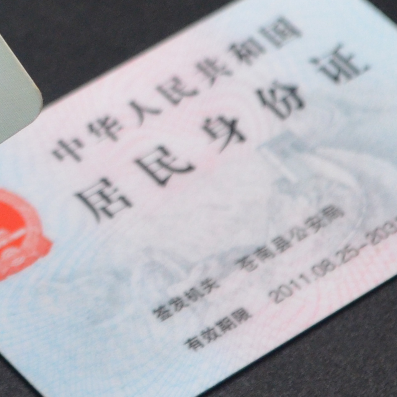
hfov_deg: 5.9
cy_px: -44
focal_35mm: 291
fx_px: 3776
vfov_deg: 6.0
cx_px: -219
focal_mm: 44
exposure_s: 1/500
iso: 1400
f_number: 5.3
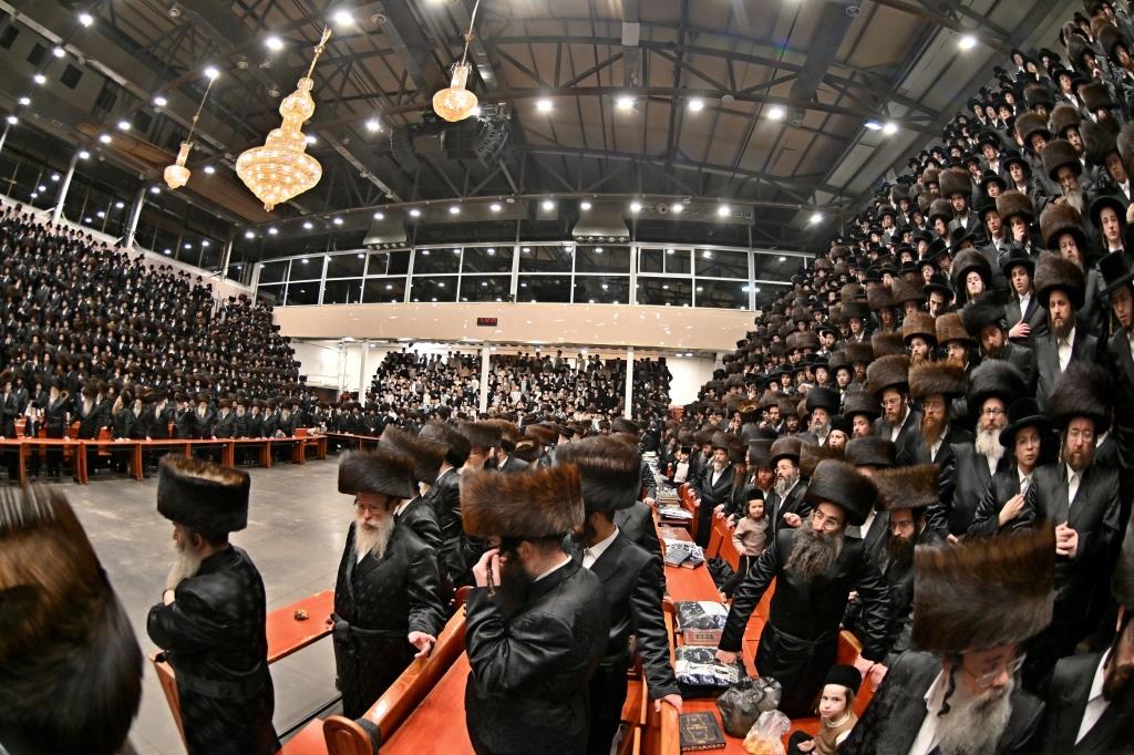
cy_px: 378
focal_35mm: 15
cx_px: 567
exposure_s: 1/250
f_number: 2.8
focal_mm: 10.5
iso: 250
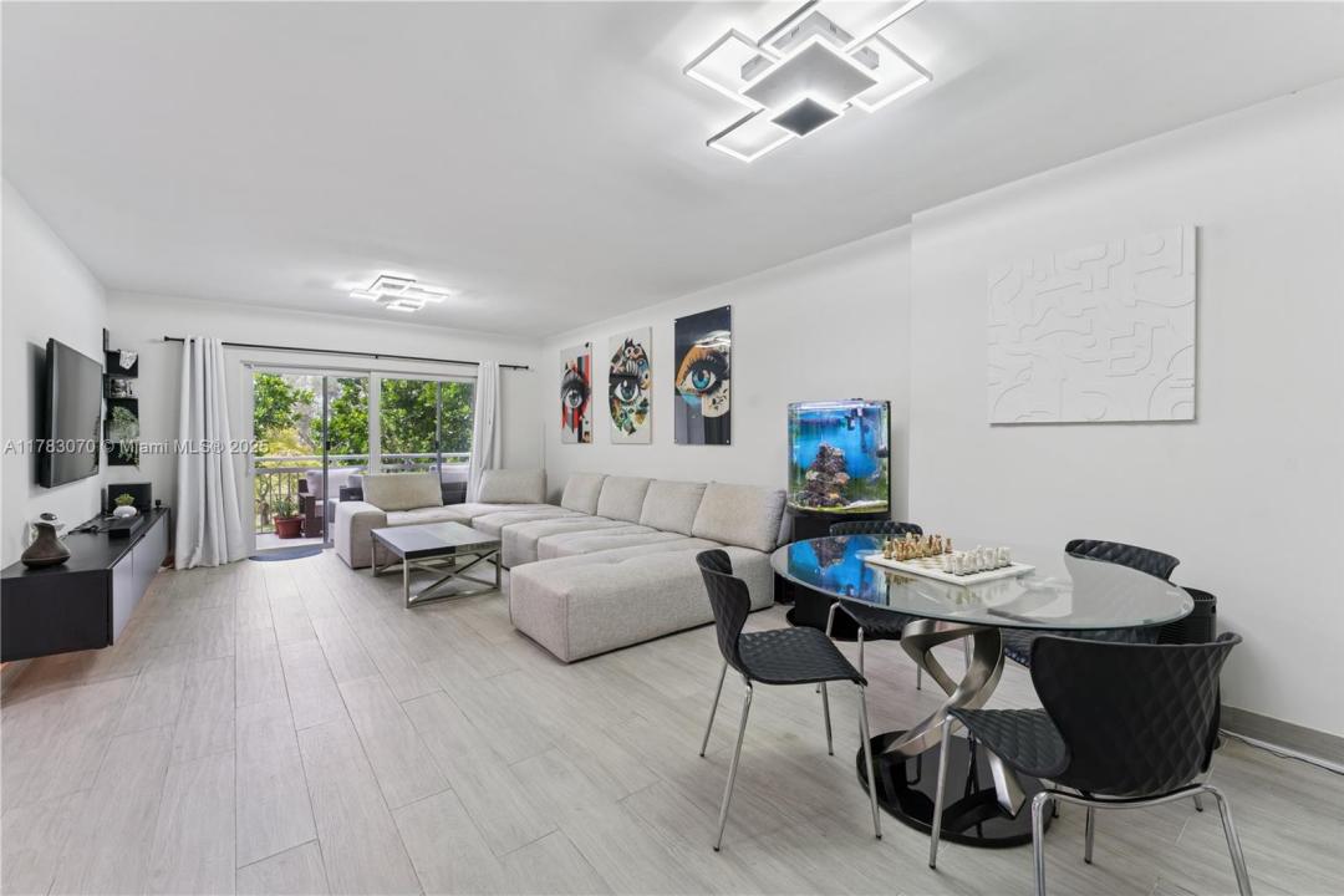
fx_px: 552
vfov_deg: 78.1
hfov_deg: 101.1
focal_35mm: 15
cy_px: 448
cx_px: 672
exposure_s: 1/13
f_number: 9
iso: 320
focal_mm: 14.8
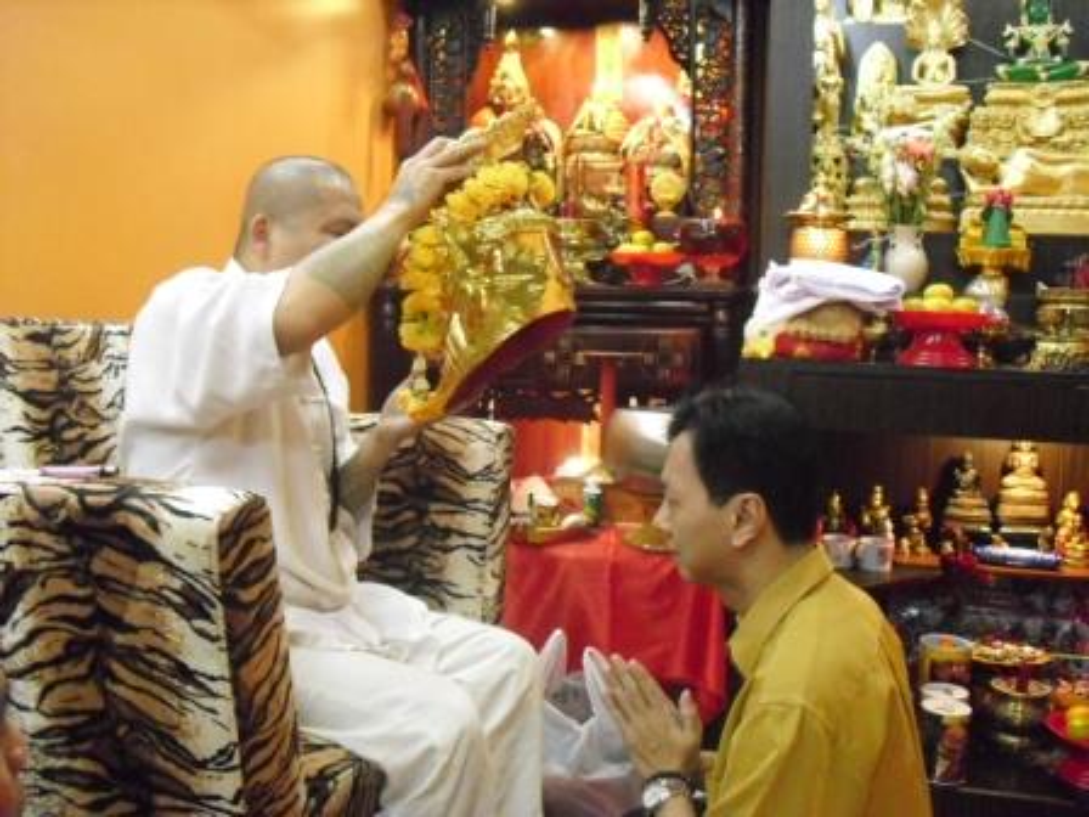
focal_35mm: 36
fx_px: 1133
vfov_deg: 39.7
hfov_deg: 51.4
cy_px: 408
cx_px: 544
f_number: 3.1
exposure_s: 1/30
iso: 800
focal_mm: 6.3
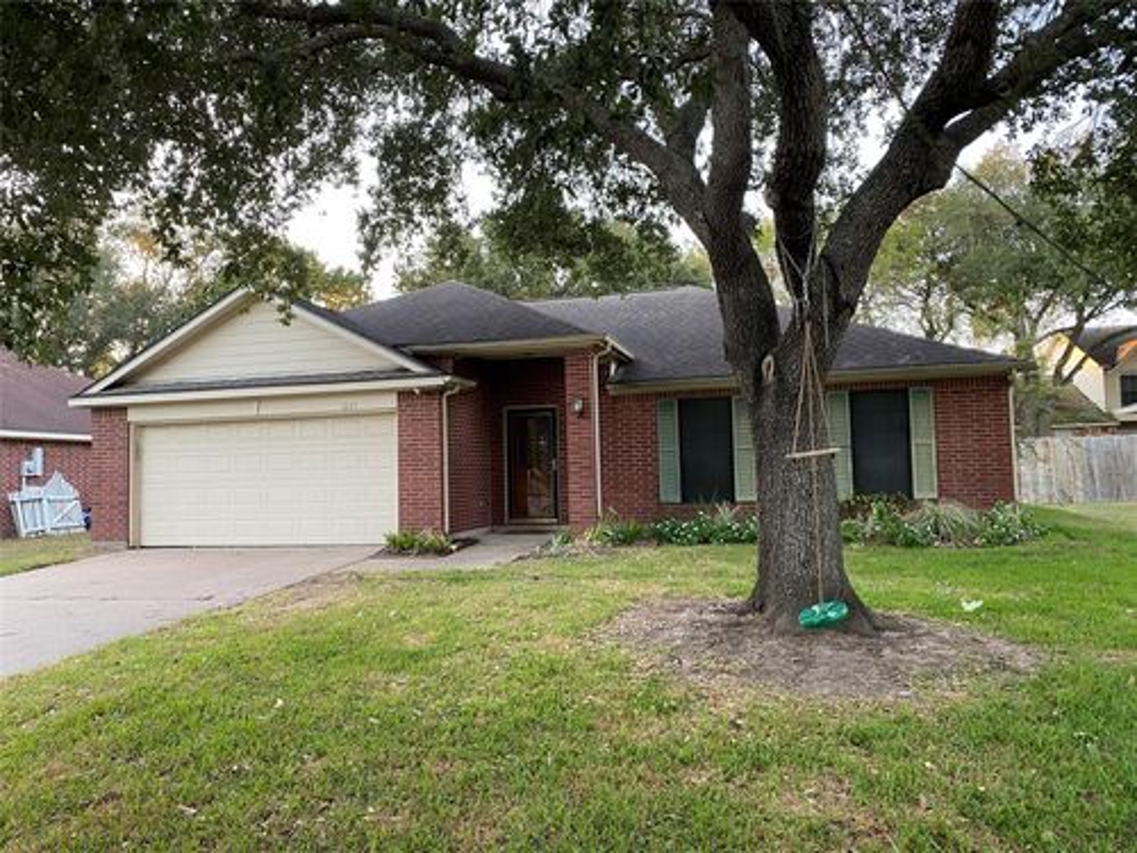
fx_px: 854
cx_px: 568
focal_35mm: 26
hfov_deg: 67.3
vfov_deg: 53.1
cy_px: 426
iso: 125
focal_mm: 4.25
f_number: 1.8
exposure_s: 1/63
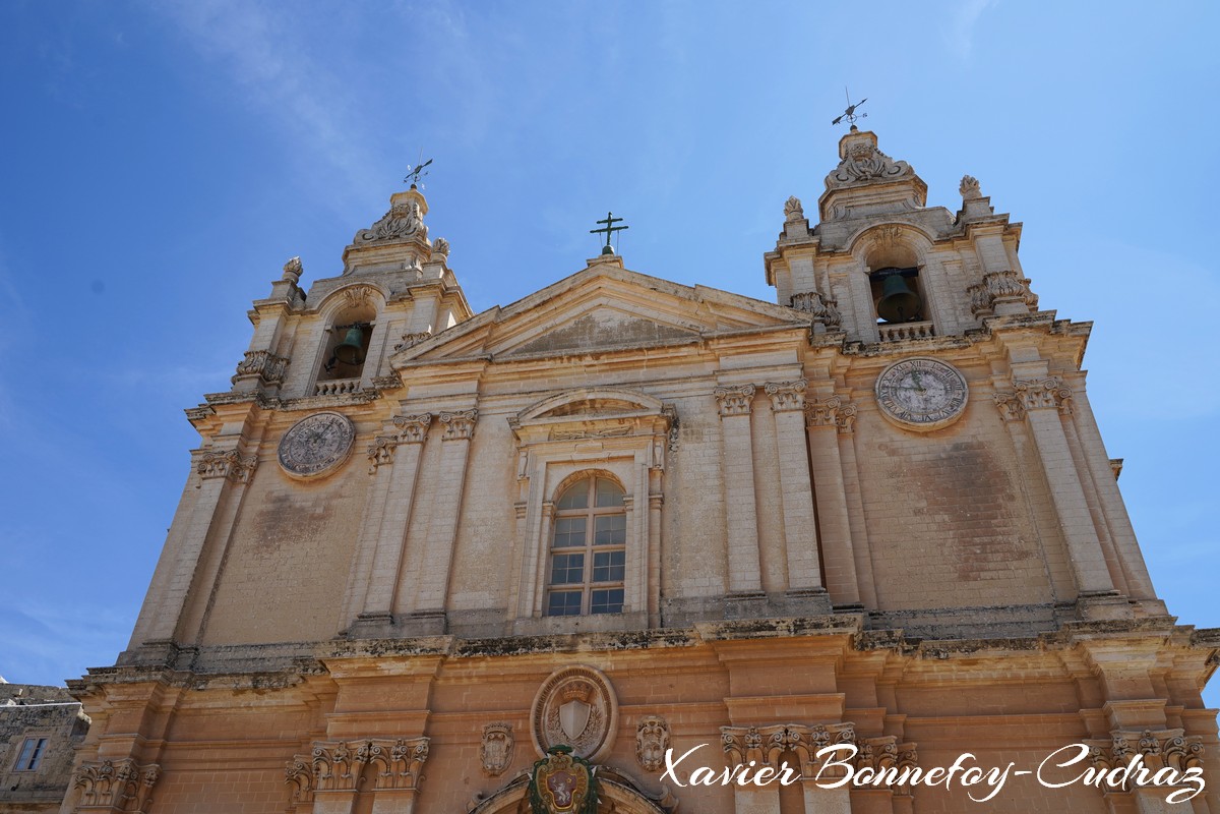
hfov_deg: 65.5
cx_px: 610
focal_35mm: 28
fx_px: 949
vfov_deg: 46.4
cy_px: 407
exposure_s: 1/400
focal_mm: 28
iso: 125
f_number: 8
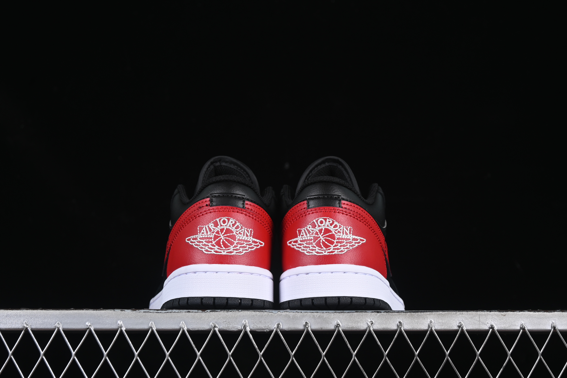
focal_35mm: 75
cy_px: 189
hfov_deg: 27.0
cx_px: 284
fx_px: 1181
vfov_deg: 18.2
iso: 160
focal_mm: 50
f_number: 7.1
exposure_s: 1/60
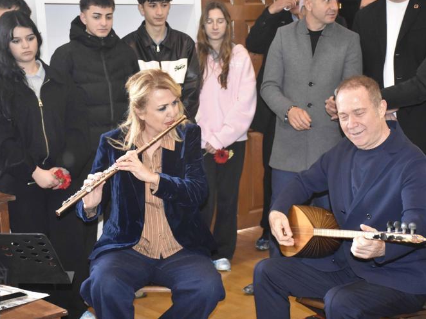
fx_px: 905
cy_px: 159
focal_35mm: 74
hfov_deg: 26.5
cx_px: 236
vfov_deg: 20.0
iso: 5000
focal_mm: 45
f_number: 4.5
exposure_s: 1/60
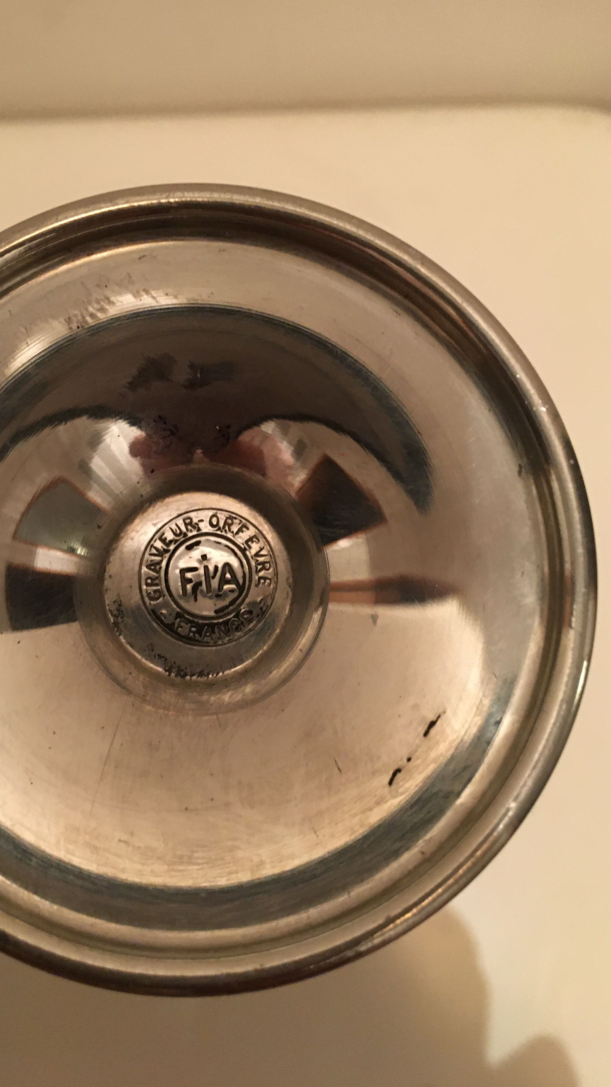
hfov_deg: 36.5
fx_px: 922
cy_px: 549
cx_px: 240
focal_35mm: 32
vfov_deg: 61.0
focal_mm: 4.15
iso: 200
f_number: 2.2
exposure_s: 1/17
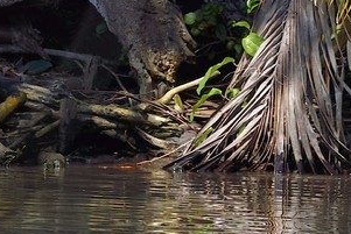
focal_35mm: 902
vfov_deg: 1.5
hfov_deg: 2.3
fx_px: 8798
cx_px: -314
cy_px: -146
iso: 200
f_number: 10
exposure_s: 1/200
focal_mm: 170
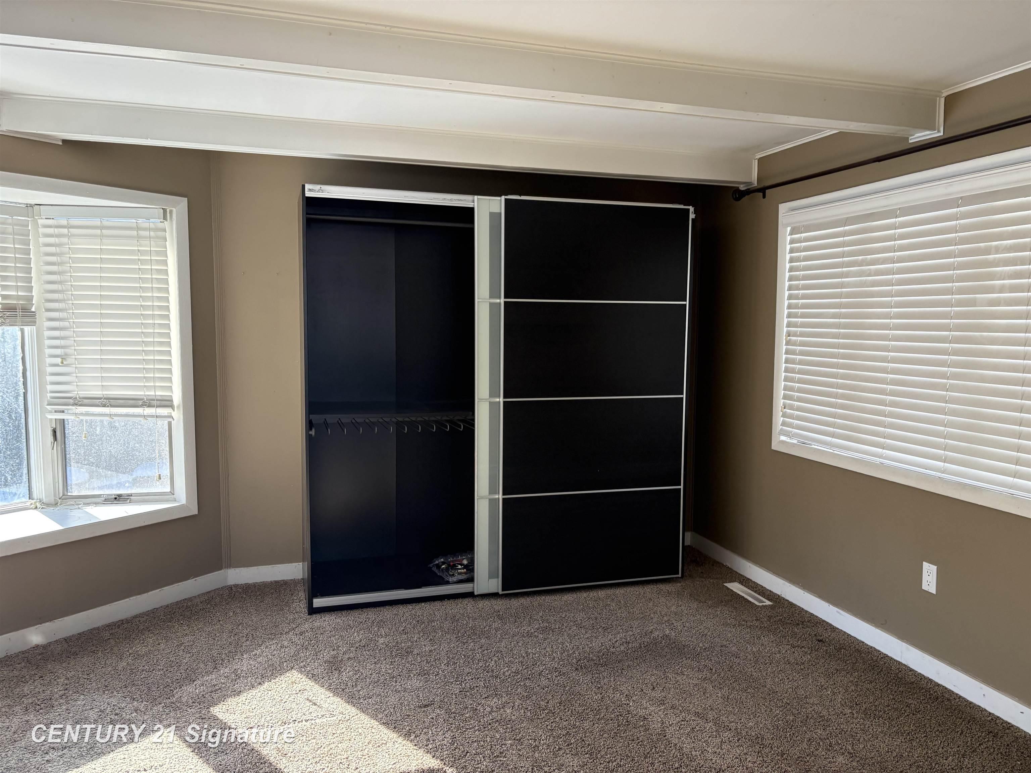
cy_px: 386
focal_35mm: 26
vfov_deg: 53.1
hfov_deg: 67.3
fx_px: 774
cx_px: 516
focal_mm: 5.96
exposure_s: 1/210
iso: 125
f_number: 1.6
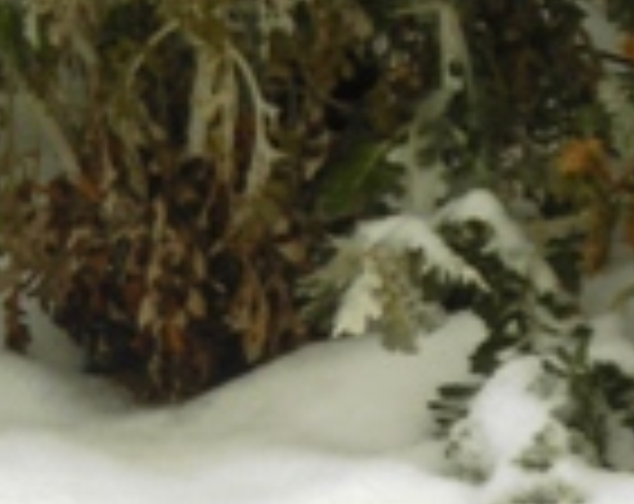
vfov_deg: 4.2
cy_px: 734
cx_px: 193
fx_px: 6755
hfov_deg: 5.4
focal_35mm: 361
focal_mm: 19.2
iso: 50
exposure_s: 1/160
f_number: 5.3
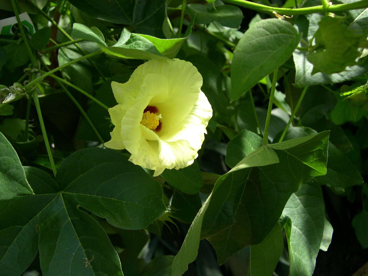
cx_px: 184
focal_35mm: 38
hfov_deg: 49.0
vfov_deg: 37.7
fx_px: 404
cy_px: 138
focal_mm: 8
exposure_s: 1/274
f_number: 2.8
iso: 100
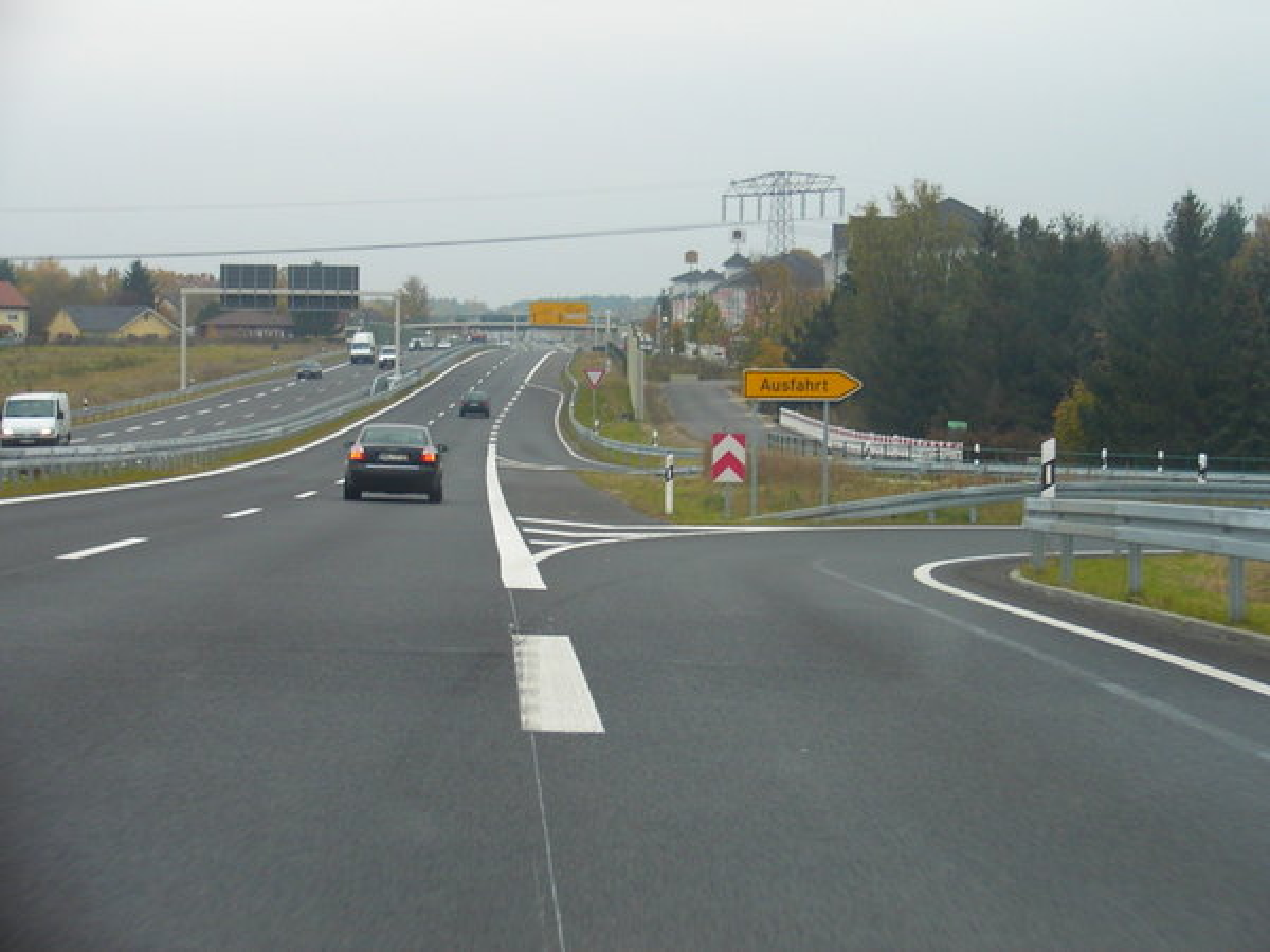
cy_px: 476
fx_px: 3742
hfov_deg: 19.3
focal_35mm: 102
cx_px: 635
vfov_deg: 14.5
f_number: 3.1
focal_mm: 15.7
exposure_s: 1/130
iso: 100
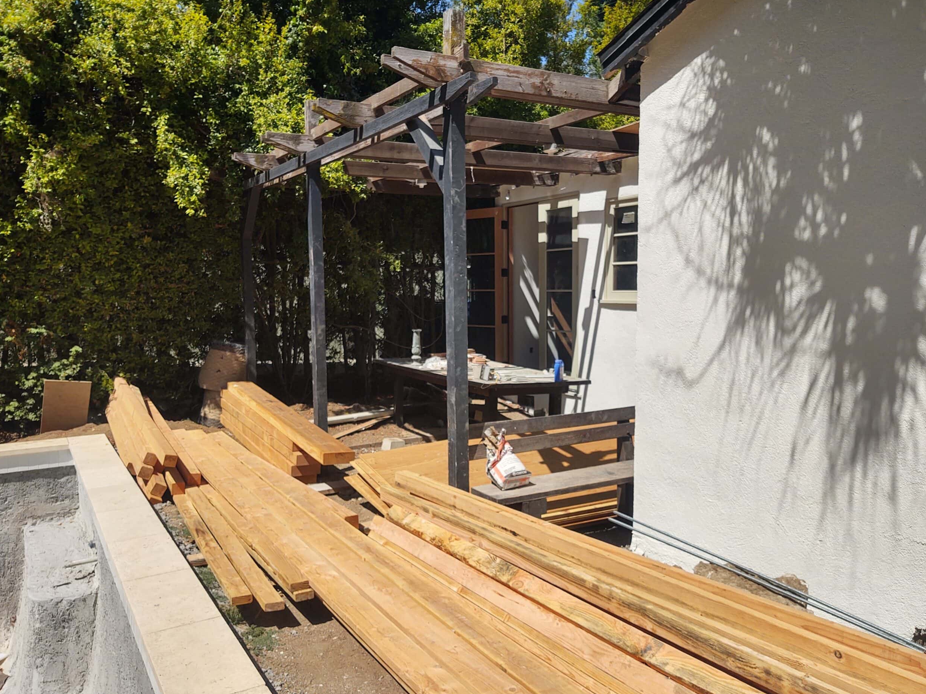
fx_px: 749
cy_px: 356
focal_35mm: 28
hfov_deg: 63.4
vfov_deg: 49.7
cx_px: 472
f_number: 1.7
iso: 100
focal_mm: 4.75
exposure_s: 1/6547
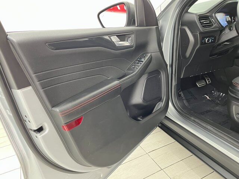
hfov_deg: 67.3
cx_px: 120
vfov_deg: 53.1
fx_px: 180
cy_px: 90
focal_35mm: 26
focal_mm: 5.1
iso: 800
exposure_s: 1/30
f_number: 1.6
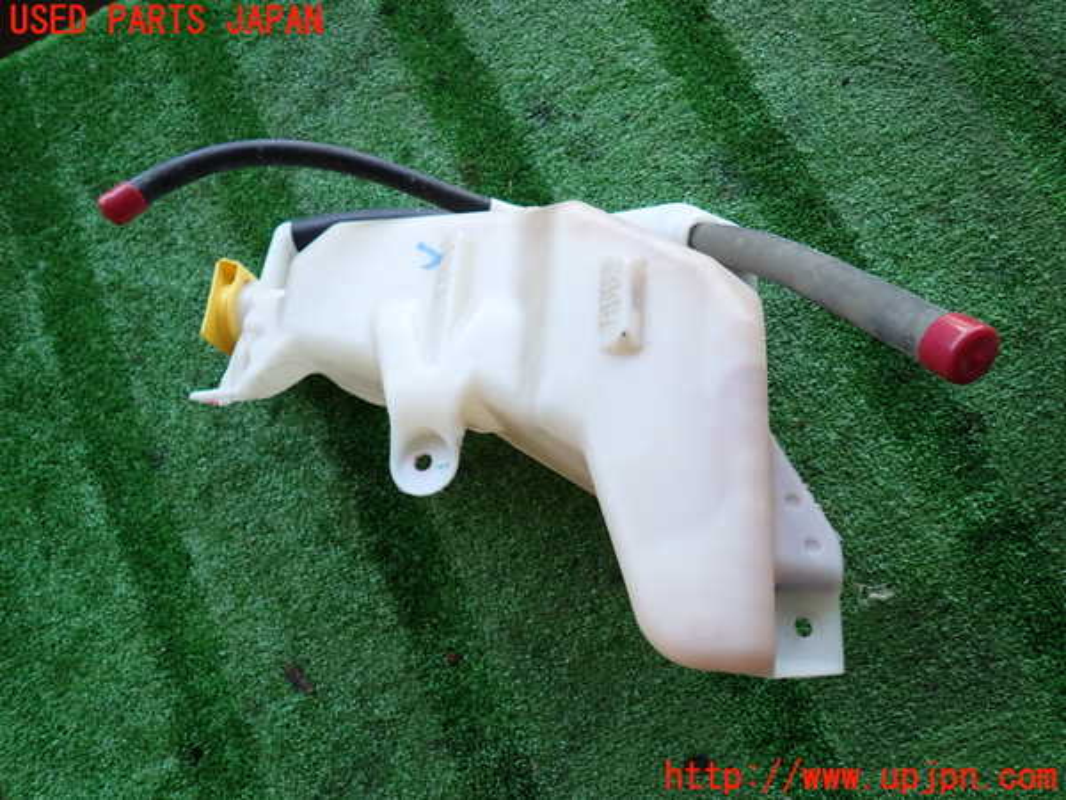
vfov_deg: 54.9
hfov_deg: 69.4
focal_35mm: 25
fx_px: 770
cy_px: 400
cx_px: 533
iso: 100
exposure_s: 1/80
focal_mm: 4.5
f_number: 2
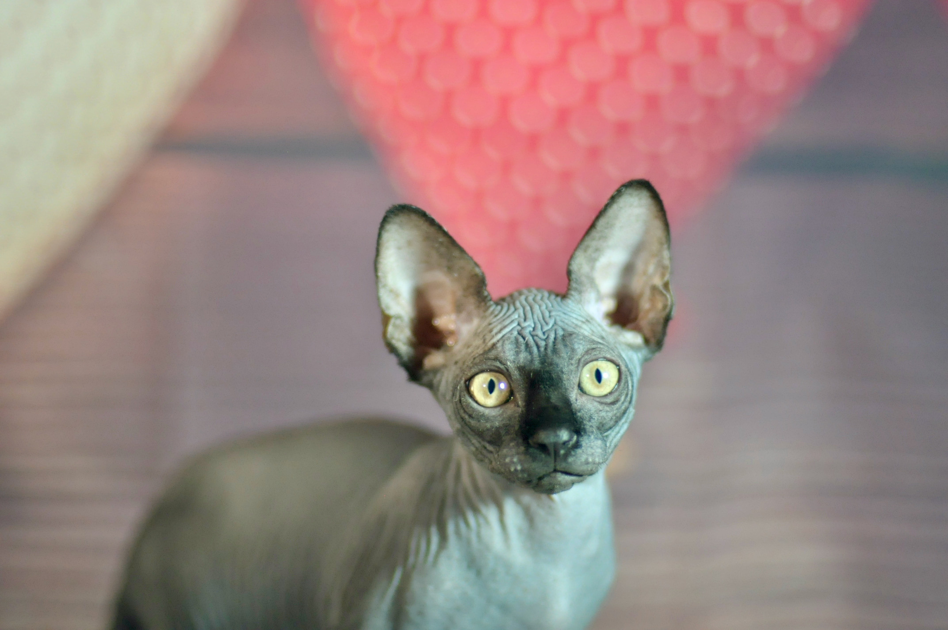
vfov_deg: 18.1
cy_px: 315
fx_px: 1973
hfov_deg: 27.0
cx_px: 474
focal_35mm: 75
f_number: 1.4
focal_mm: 50
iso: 1000
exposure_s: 1/320
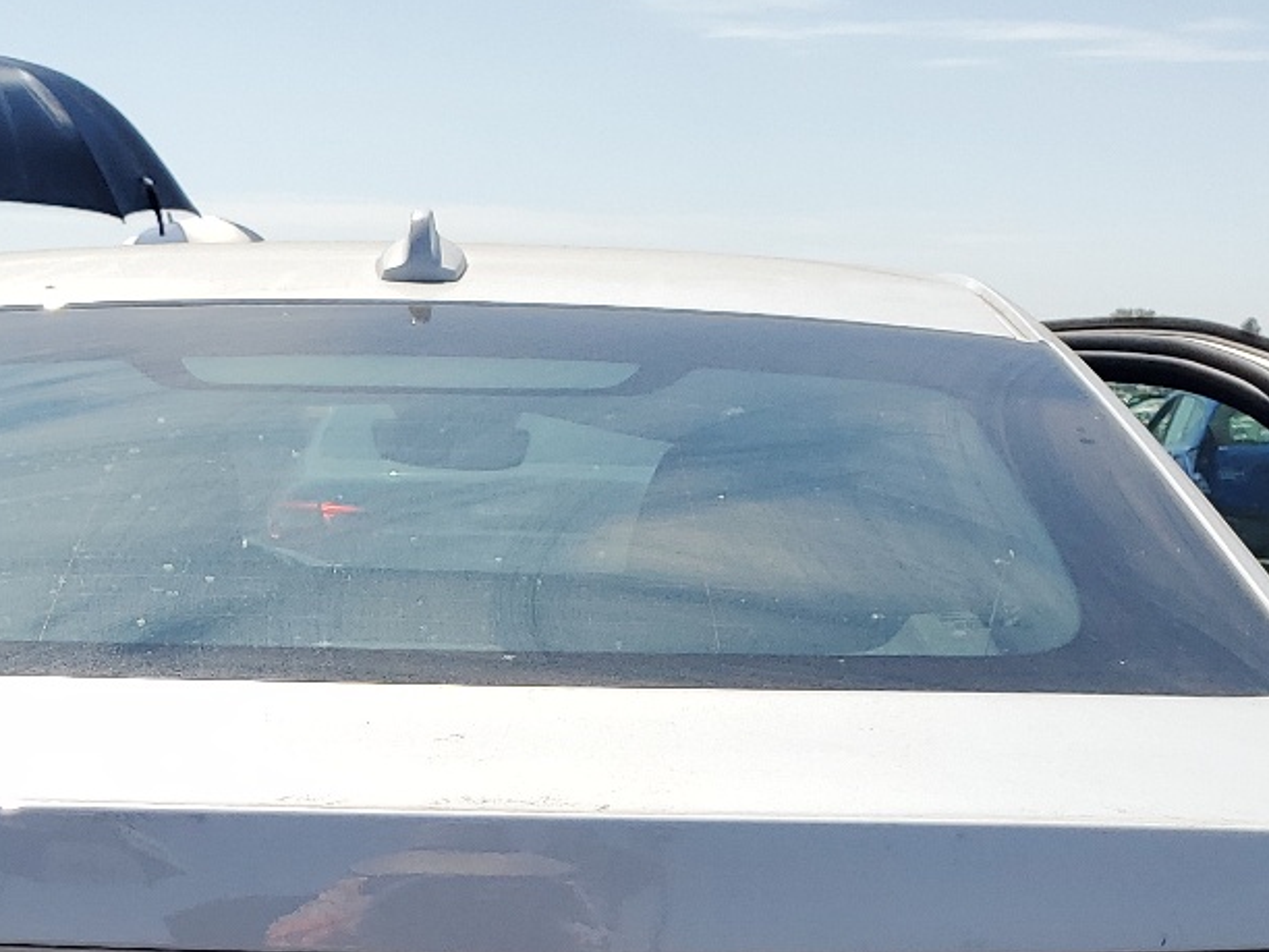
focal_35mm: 68
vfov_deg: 20.2
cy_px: 1153
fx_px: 2493
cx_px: 475
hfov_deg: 28.5
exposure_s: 1/3333
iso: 50
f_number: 1.5
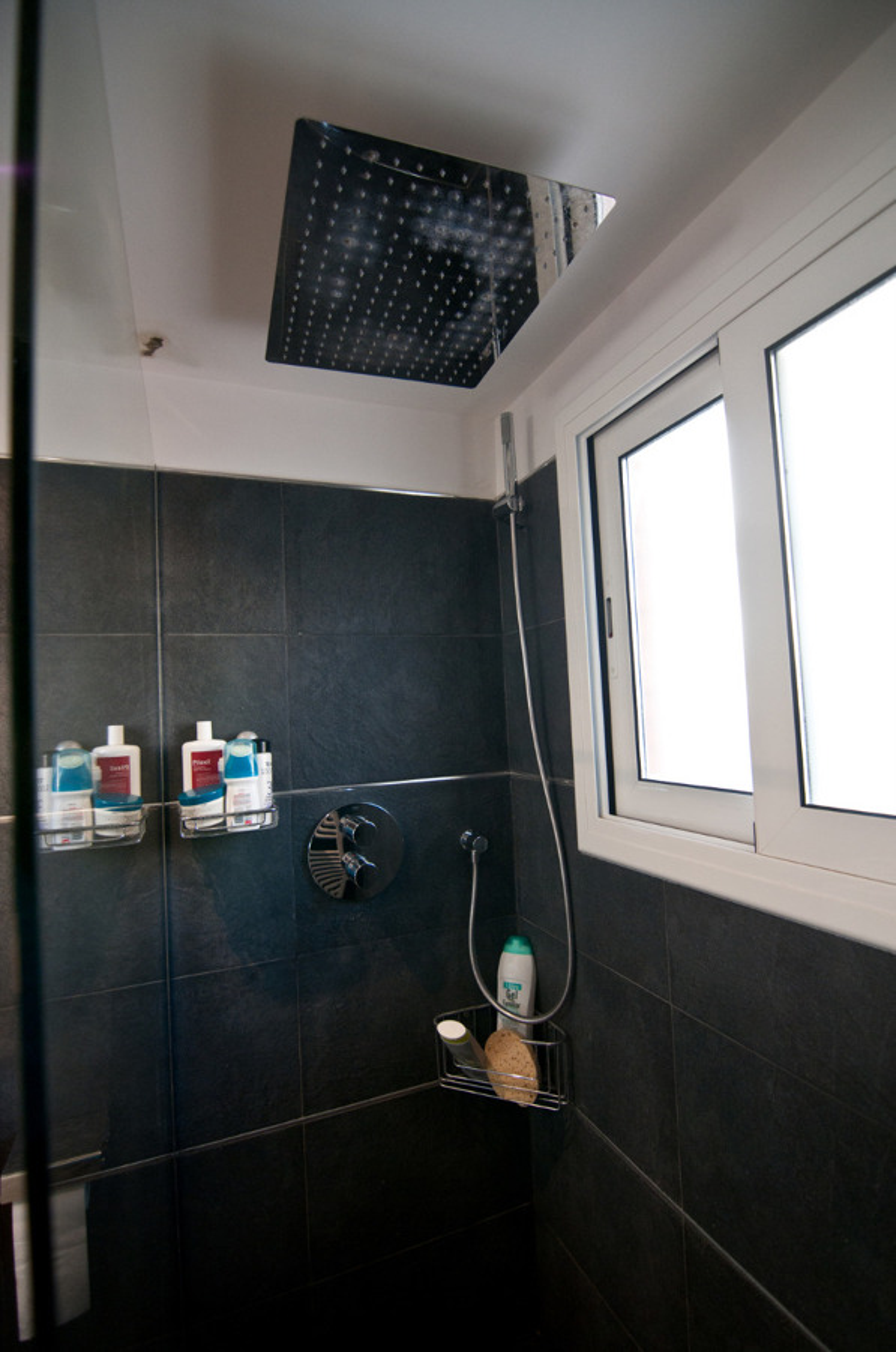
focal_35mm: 16
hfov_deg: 71.9
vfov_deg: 95.1
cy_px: 676
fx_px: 618
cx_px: 448
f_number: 2.8
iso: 500
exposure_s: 1/125
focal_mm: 11
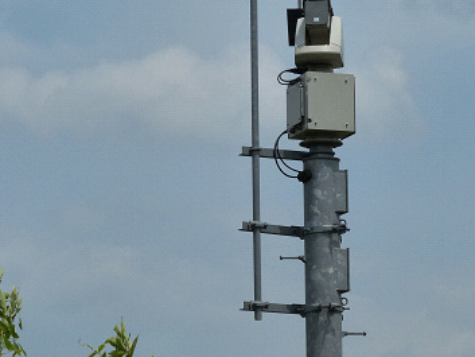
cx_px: 312
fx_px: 2306
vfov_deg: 8.8
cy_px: 189
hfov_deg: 11.7
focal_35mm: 168
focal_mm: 20.1
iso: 160
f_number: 5
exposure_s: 1/1600
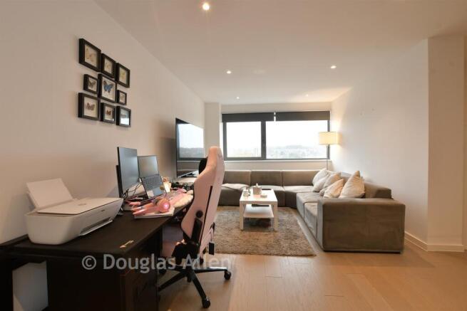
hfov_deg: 100.4
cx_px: 234
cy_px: 156
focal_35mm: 15
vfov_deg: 77.4
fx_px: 195
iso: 100
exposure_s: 1/4
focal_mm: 10
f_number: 8
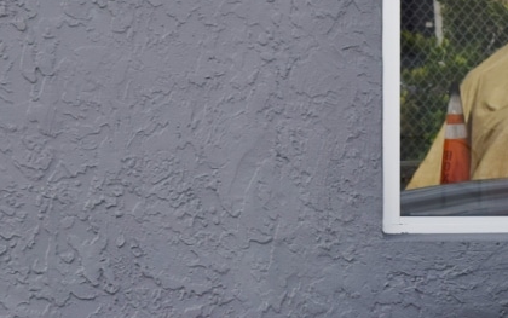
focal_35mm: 177
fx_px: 2452
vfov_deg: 7.3
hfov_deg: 11.5
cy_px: 481
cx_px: 695
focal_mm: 38
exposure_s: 1/100
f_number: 9
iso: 100
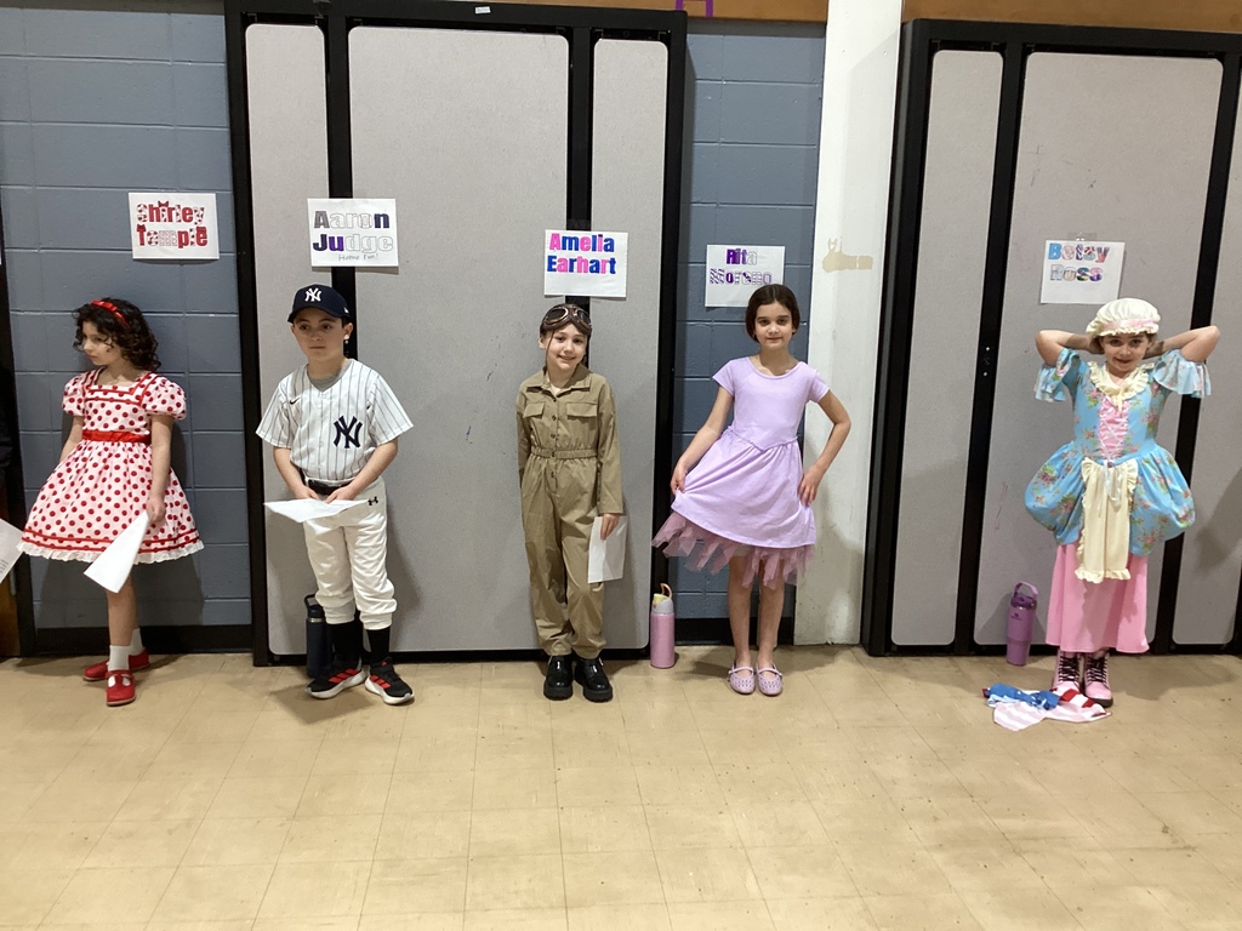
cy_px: 466
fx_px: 1112
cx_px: 621
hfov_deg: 58.4
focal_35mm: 31
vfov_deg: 45.4
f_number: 2.4
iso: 100
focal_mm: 3.3
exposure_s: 1/60
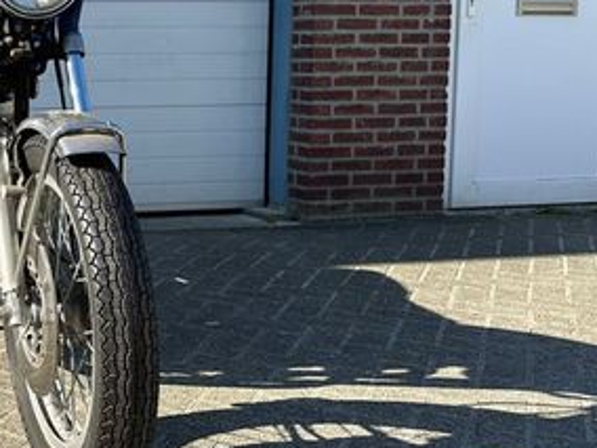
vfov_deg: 26.8
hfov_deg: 31.3
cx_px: -69
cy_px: 135
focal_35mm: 54
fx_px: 931
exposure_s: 1/1949
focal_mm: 6.86
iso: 80
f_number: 1.78
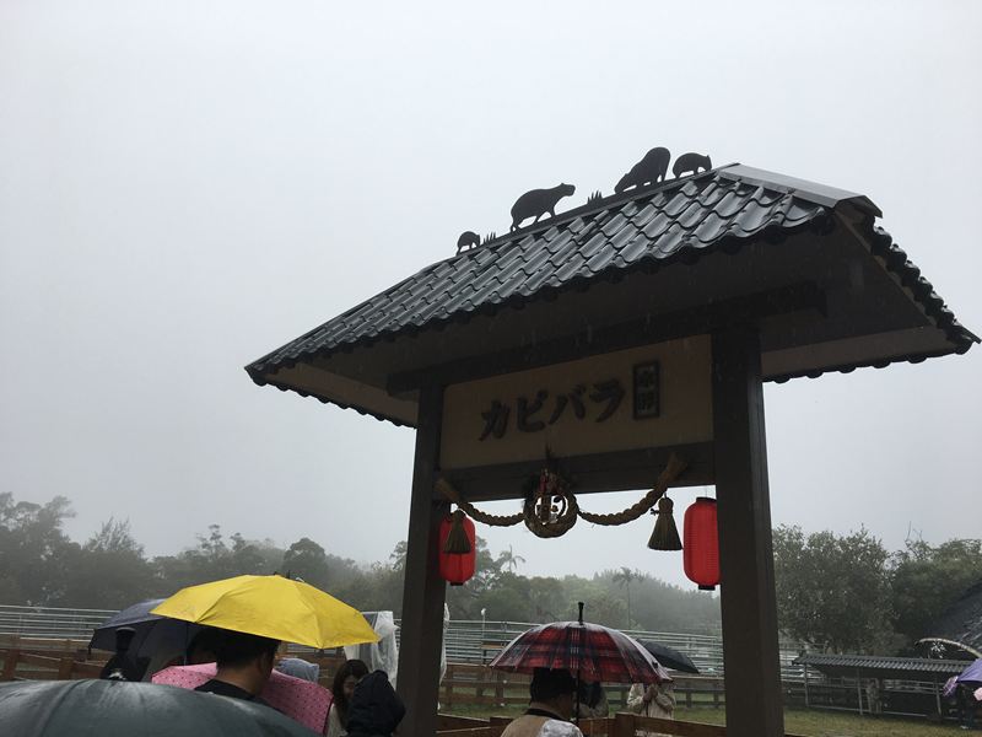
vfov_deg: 48.2
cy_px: 368
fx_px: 823
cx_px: 491
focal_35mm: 29
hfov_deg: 61.7
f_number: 2.2
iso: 25
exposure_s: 1/301
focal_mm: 4.15
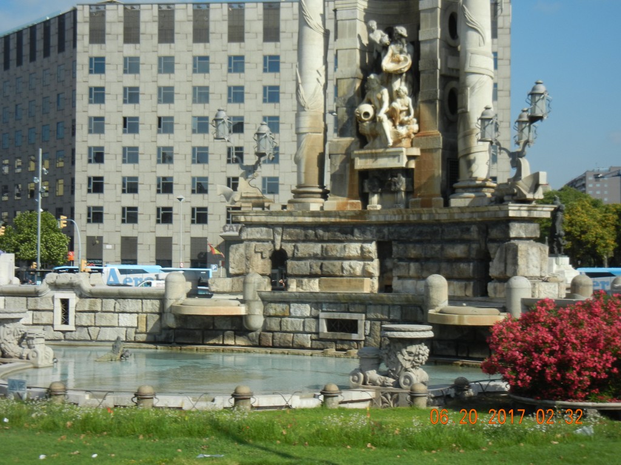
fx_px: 1058
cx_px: 310
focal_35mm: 59
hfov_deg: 32.7
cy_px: 232
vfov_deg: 24.8
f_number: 8
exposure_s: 1/341
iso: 160
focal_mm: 10.6
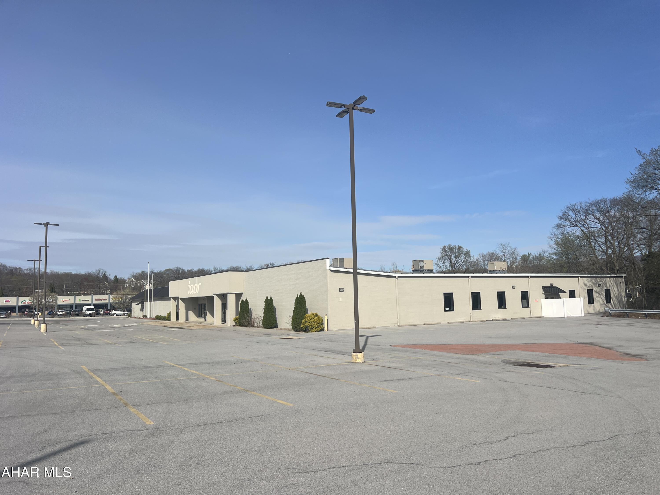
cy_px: 248
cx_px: 330
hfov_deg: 67.3
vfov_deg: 53.1
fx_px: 496
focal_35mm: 26
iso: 50
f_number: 1.5
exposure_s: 1/7463
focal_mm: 5.7
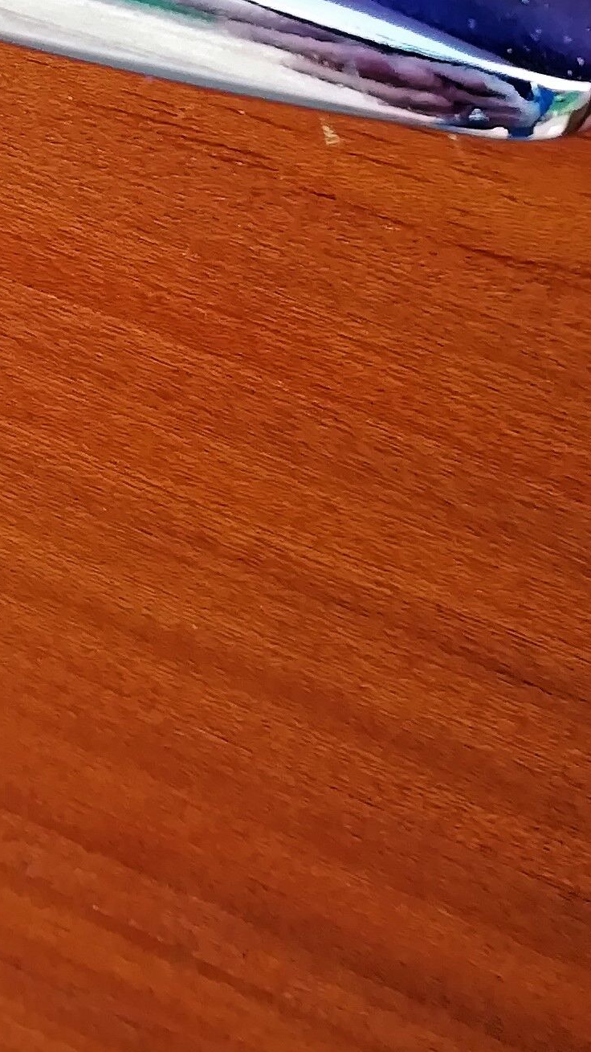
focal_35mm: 90
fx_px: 2508
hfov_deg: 13.1
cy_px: -129
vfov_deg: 22.3
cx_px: -106
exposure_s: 1/50
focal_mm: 3.21
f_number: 2.2
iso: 64
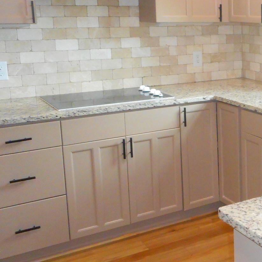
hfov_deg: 28.2
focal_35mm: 55
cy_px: 109
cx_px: 290
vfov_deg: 31.0
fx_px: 471
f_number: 3.7
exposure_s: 1/25
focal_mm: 4.5
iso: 400
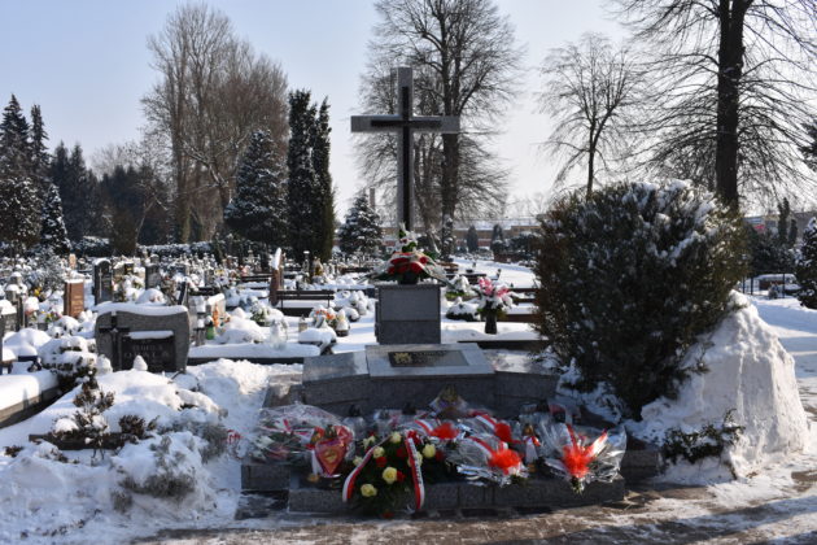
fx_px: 817
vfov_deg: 36.9
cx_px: 408
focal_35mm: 36
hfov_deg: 53.1
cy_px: 272
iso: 100
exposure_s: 1/250
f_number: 9
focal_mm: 24
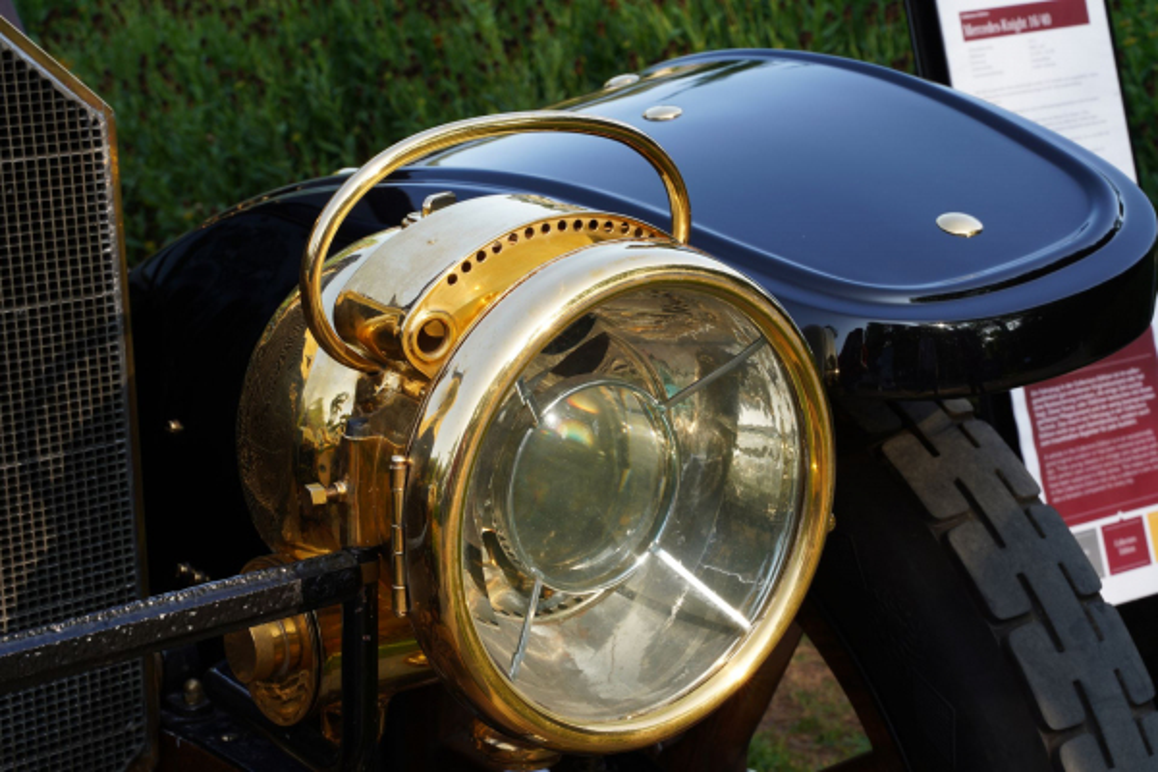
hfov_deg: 27.0
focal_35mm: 75
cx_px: 579
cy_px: 386
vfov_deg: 18.2
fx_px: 2412
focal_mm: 75
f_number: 18
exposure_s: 1/13
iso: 100
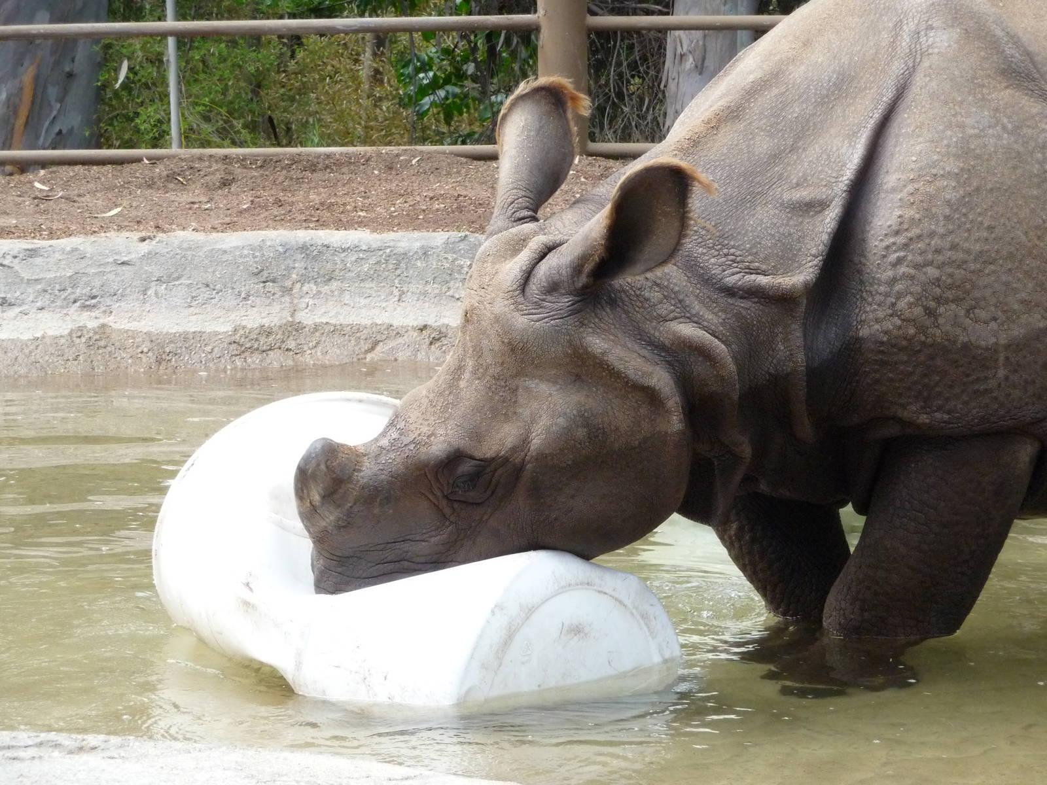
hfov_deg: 11.1
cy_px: 392
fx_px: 5384
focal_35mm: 178
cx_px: 524
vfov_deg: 8.3
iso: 400
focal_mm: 30.5
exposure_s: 1/500
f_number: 4.8
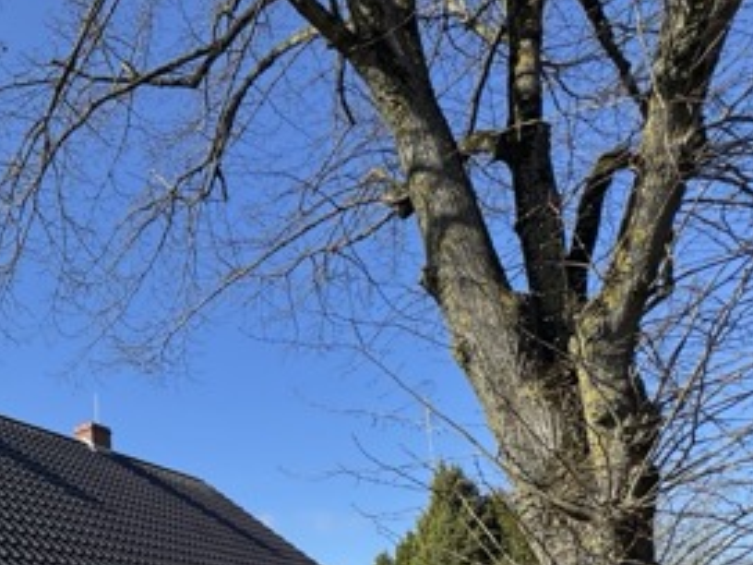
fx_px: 718
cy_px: 618
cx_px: -50
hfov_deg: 44.2
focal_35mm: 33
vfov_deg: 36.5
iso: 50
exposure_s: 1/840
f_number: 2.2
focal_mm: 2.22
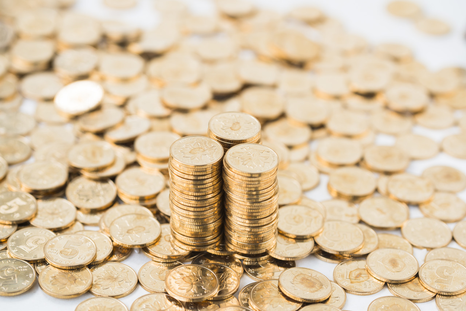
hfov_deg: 22.6
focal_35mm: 90
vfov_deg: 15.2
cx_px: 233
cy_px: 156
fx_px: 1166
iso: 250
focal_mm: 90
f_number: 5.6
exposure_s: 1/125
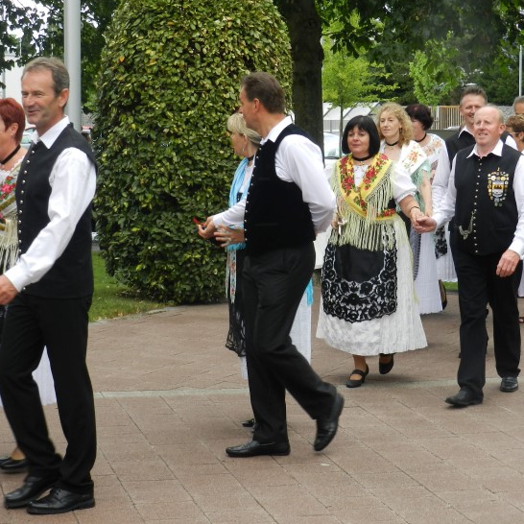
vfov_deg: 19.7
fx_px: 1507
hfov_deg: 19.7
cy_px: 248
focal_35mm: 88
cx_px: 284
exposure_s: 1/160
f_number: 4.7
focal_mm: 12.1
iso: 160
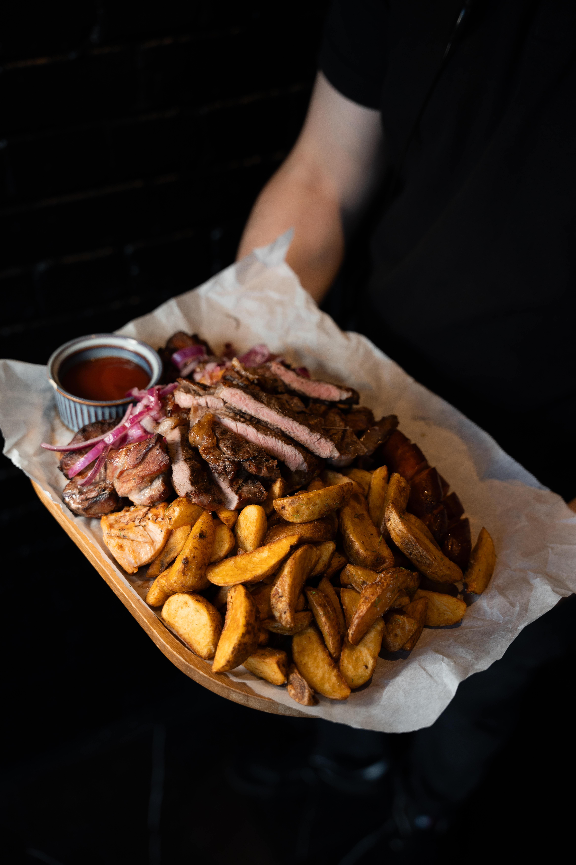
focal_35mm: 40
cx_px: 288
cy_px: 432
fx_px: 970
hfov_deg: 33.1
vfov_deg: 48.0
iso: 320
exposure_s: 1/160
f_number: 2.8
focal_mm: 40.4
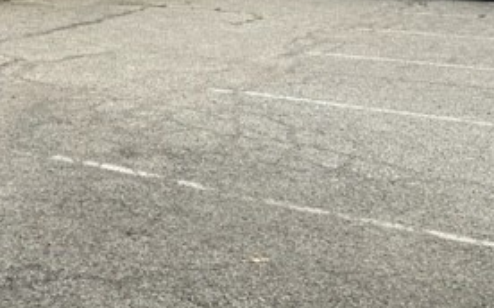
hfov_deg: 30.1
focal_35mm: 64
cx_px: 14
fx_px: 861
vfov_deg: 19.3
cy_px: -43
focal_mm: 5.7
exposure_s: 1/3968
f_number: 1.5
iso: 50
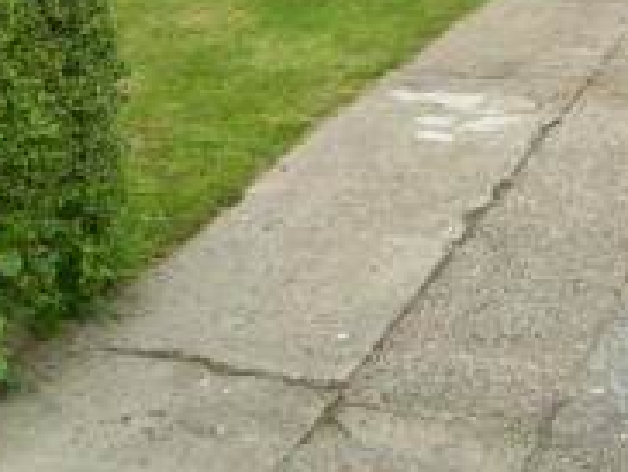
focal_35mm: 80
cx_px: 295
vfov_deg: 17.1
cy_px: -177
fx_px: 1453
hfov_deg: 24.4
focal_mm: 4.5
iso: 110
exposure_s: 1/400
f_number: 3.1
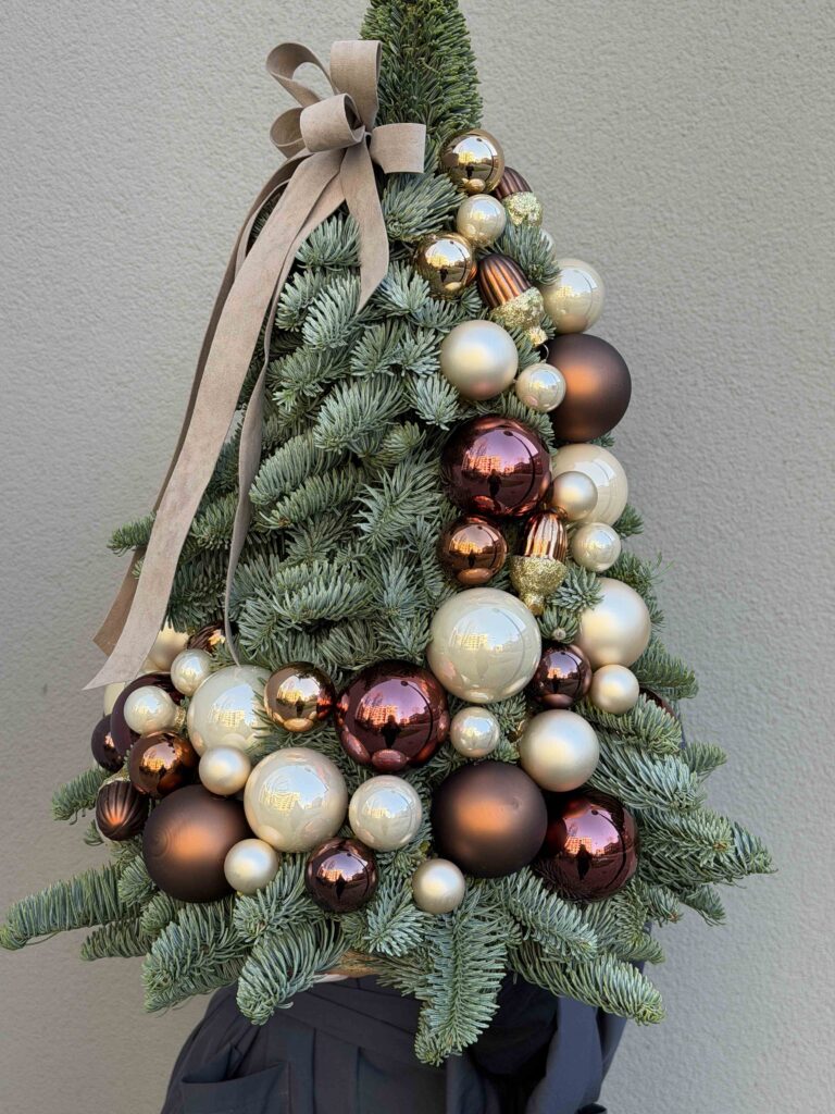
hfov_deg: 30.3
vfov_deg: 39.7
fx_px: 1544
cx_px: 418
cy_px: 557
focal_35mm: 48
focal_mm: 6.76
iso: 64
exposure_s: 1/232
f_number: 1.78
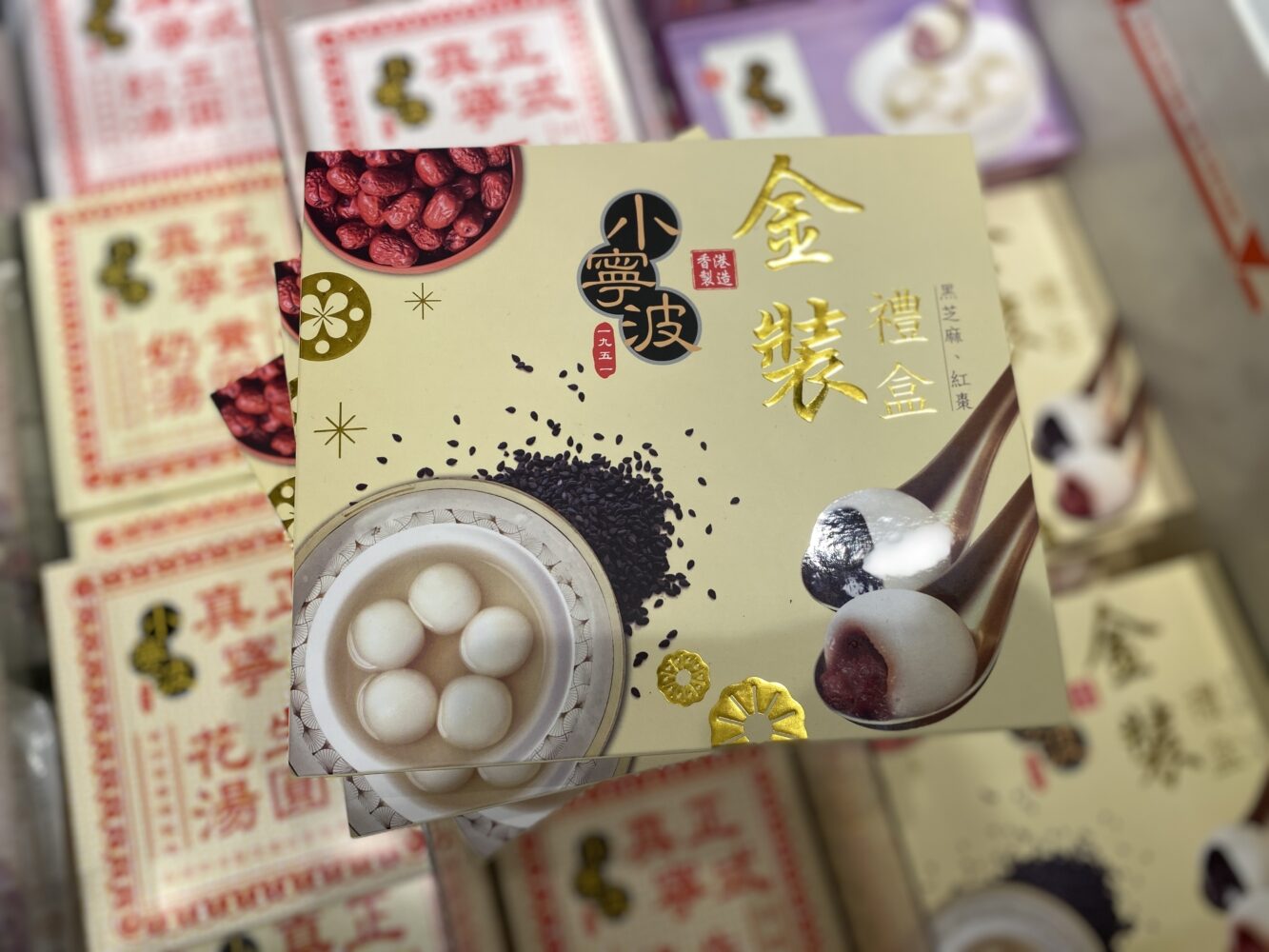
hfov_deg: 67.3
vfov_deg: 53.1
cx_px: 634
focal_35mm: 26
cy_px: 476
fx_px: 953
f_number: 1.8
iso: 32
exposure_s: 1/101
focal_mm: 4.25
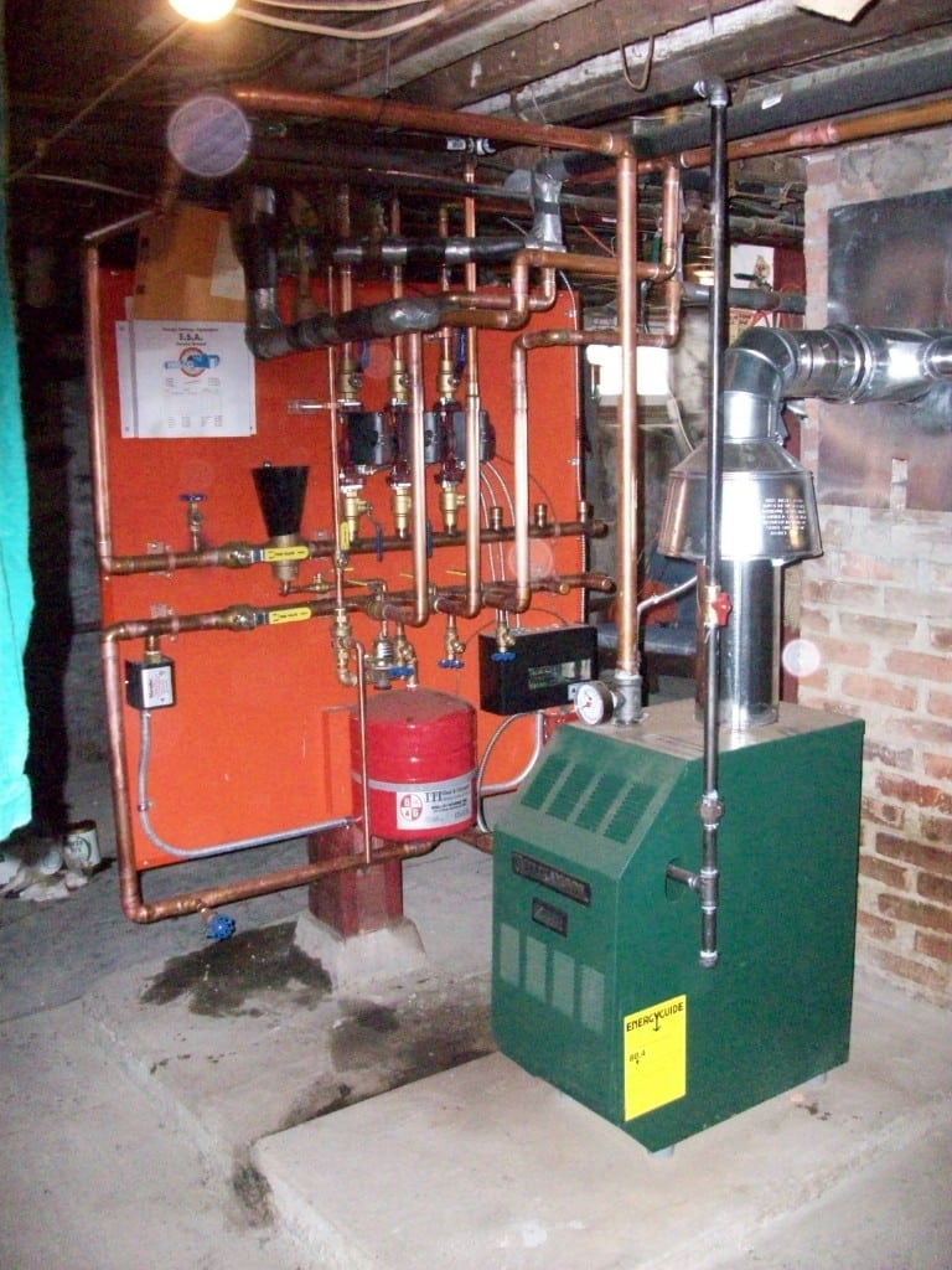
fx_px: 1247
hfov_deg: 41.8
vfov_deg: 54.0
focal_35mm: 34
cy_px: 635
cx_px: 476
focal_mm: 5.7
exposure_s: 1/128
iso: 800
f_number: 2.8
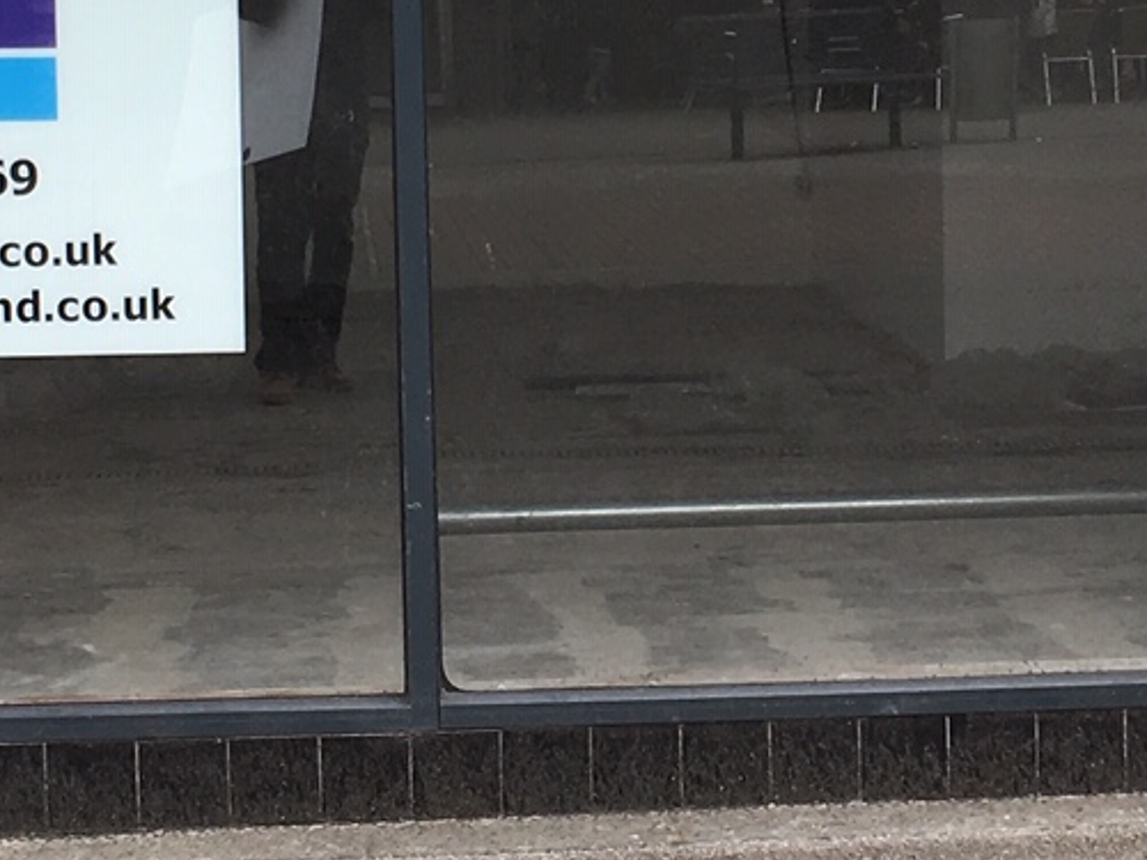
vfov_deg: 12.7
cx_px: 612
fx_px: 3877
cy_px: 321
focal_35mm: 117
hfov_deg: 16.8
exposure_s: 1/382
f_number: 2.2
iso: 25
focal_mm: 4.15
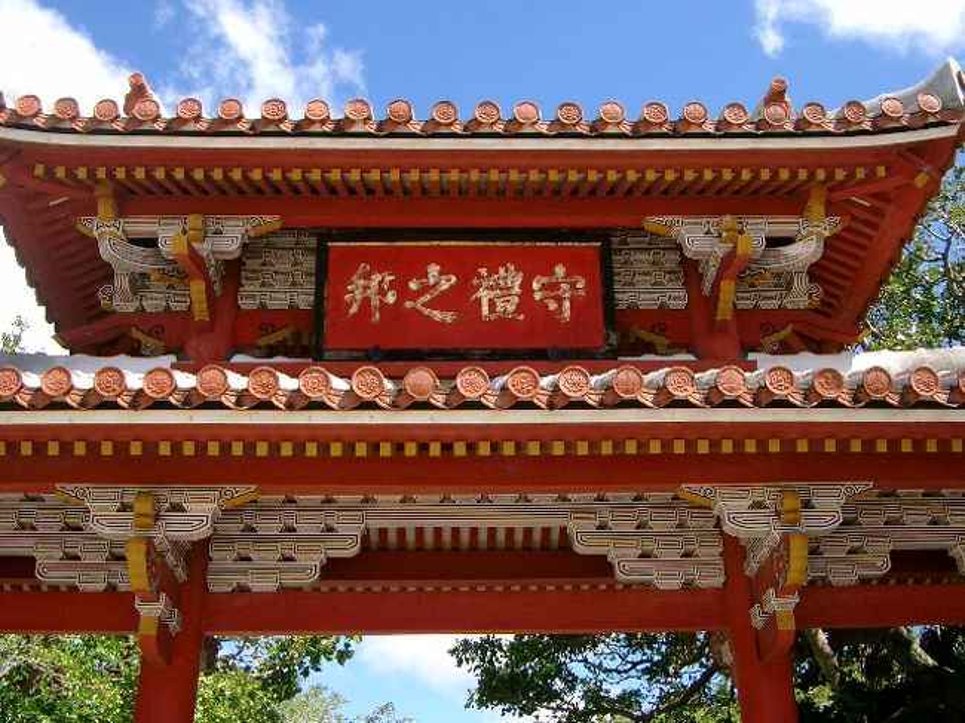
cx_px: 482
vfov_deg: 38.6
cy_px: 362
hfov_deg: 50.2
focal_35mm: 37
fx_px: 1031
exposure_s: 1/400
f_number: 5
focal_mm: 7.6
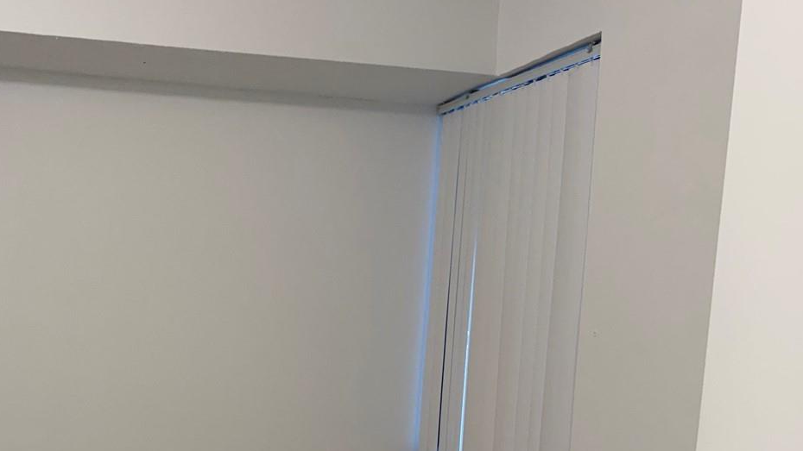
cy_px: 400
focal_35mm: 45
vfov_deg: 25.7
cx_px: 174
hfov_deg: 43.6
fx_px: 958
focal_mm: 6.76
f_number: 1.78
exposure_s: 1/120
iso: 125
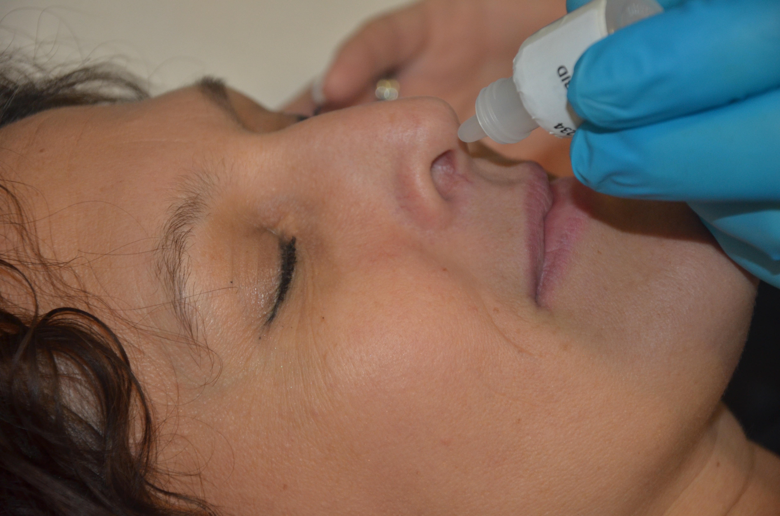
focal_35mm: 120
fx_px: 2595
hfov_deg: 17.1
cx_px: 390
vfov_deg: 11.4
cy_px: 258
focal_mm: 80
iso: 800
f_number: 5.3
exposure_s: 1/60
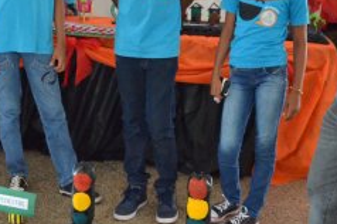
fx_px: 636
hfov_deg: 29.6
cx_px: 136
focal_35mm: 68
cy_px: 45
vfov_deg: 19.8
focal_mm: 18
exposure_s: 1/50
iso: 4000
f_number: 6.3
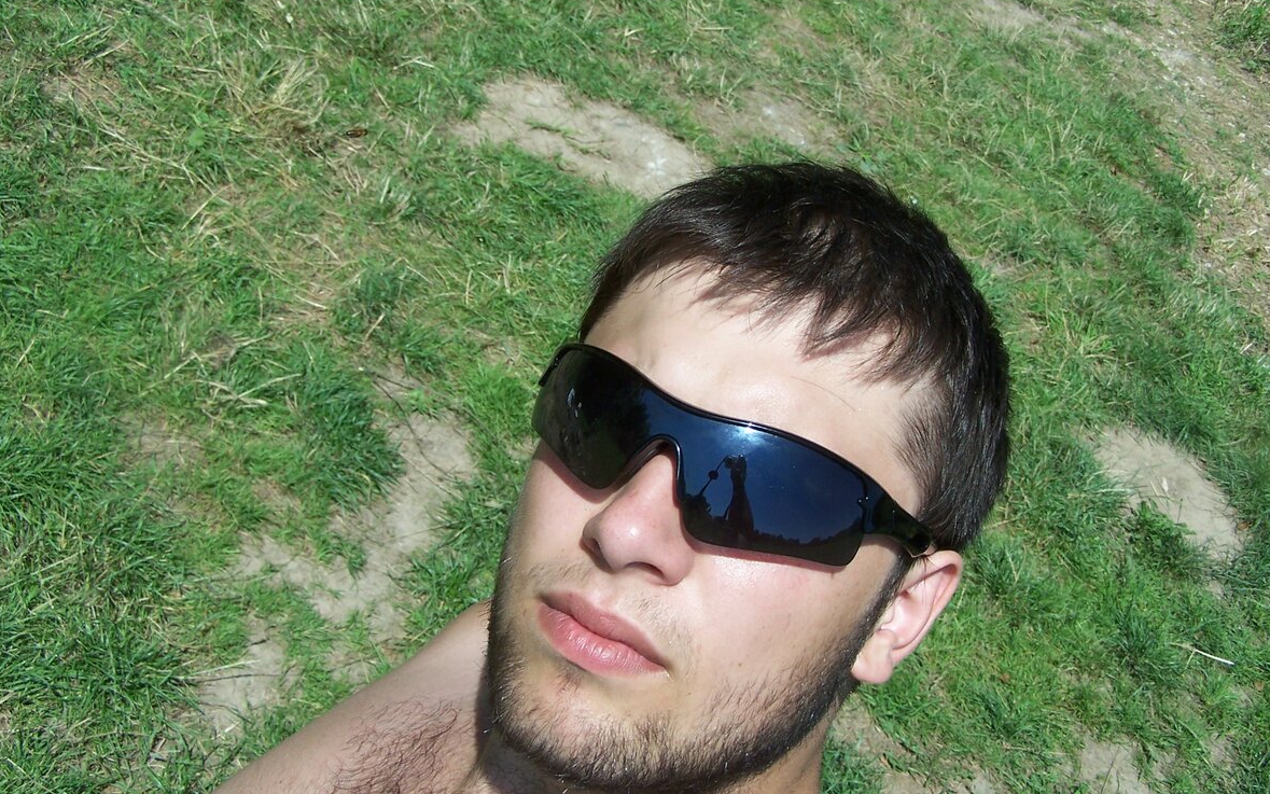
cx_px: 643
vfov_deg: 31.2
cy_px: 366
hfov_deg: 48.2
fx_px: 1419
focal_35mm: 41
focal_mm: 6.3
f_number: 4
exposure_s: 1/1000
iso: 80
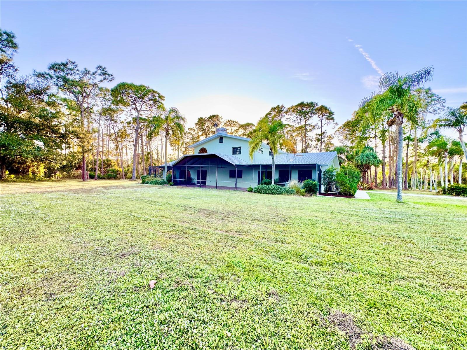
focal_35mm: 14
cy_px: 175
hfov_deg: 102.1
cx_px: 234
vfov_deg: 85.7
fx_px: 189
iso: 80
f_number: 2.2
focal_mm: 2.22
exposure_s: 1/99
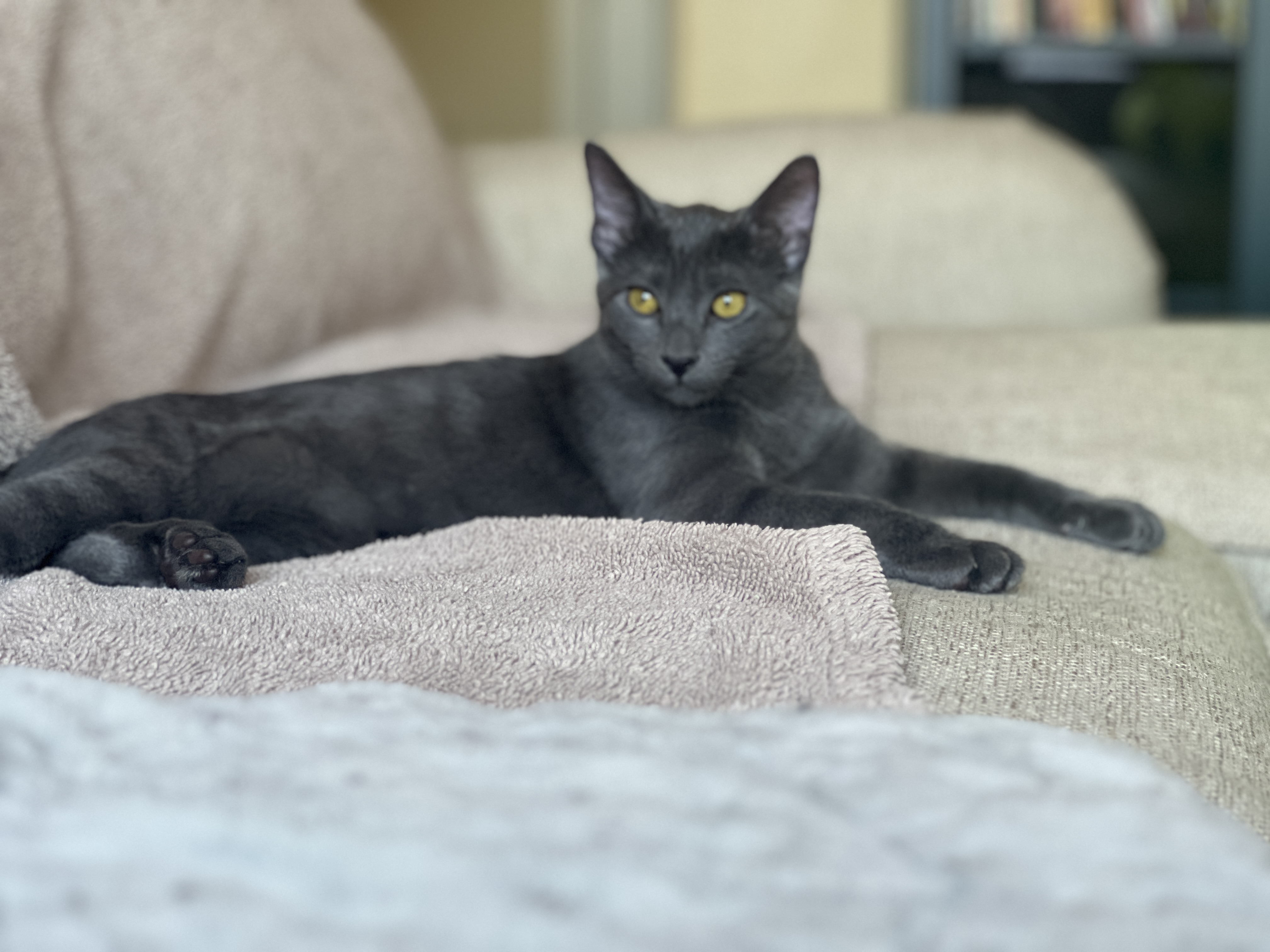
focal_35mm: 77
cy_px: 476
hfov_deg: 25.3
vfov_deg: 19.1
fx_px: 2825
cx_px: 635
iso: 250
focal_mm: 9
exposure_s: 1/68
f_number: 2.8
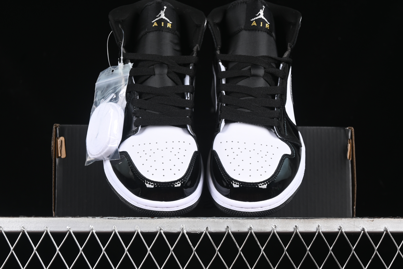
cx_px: 202
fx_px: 840
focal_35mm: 75
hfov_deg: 27.0
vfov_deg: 18.2
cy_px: 134
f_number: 6.3
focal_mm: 50
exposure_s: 1/60
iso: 160
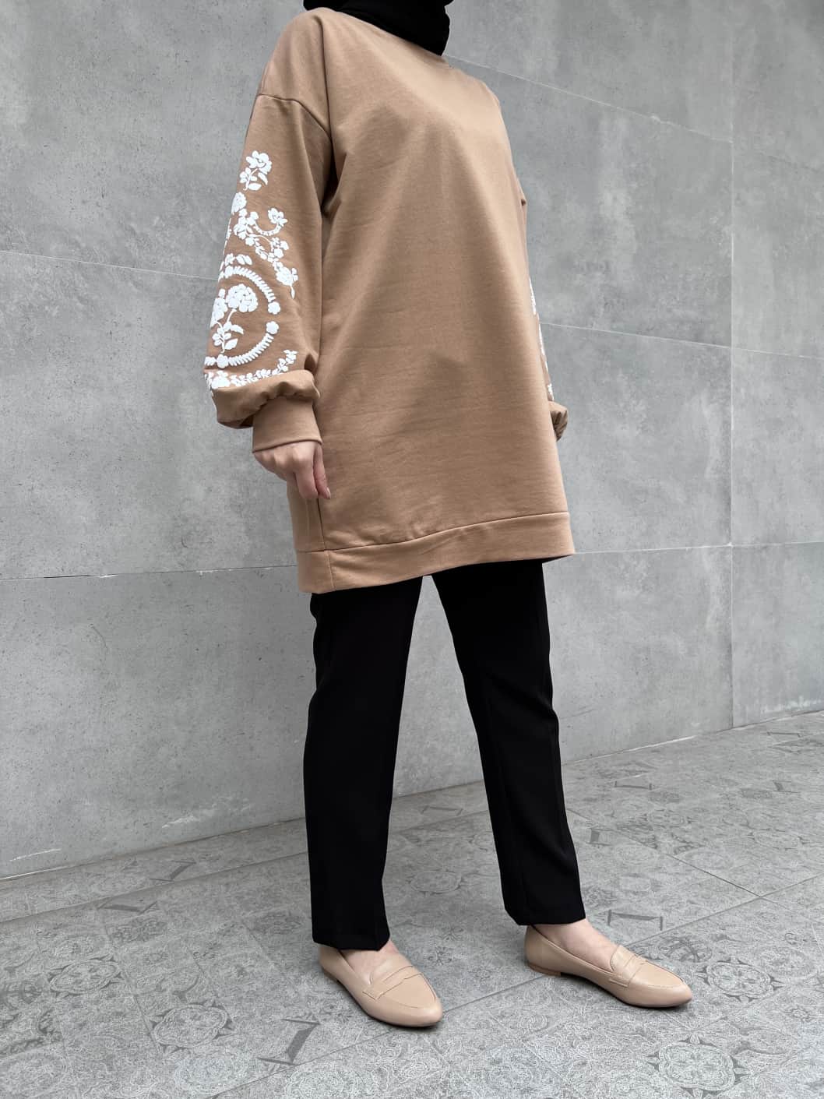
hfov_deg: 53.1
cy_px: 550
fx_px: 825
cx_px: 412
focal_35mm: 26
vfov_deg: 67.3
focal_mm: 5.7
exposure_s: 1/214
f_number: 1.5
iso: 40
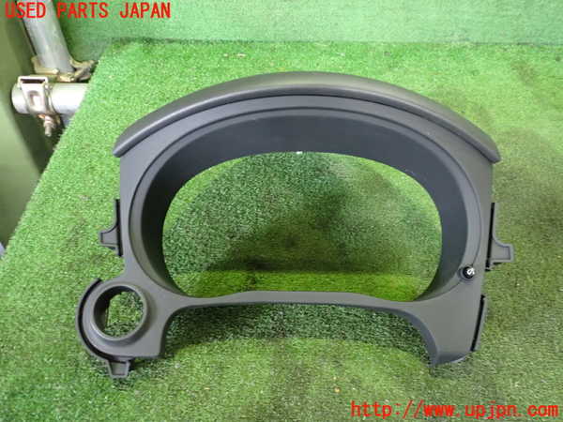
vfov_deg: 46.8
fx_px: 488
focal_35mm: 30
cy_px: 211
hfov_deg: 60.0
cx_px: 282
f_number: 2.3
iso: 800
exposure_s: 1/25
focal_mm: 5.4
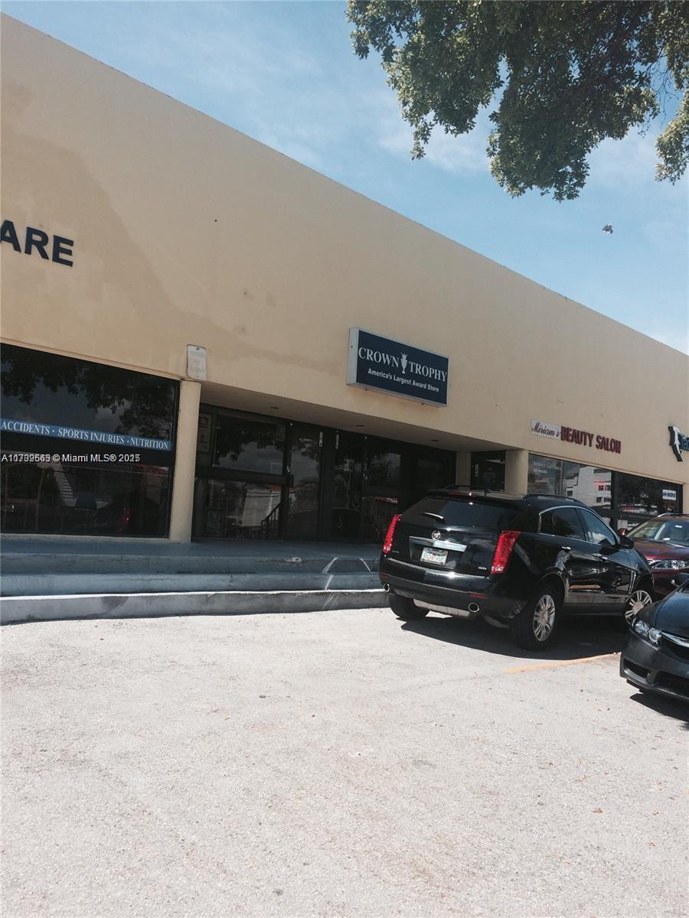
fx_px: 770
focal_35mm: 29
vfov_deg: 61.7
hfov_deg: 48.2
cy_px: 459
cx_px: 344
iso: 32
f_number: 2.2
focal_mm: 4.15
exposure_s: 1/1282
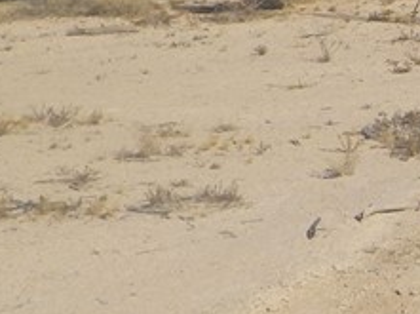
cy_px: 42
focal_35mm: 130
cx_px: 929
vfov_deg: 11.3
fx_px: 1575
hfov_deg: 12.6
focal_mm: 5
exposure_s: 1/1250
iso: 80
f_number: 4.2
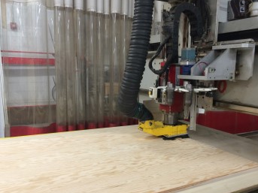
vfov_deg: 40.6
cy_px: 108
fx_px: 261
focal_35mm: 35
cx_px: 138
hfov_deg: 52.6
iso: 125
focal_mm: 4.12
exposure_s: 1/30
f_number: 2.2
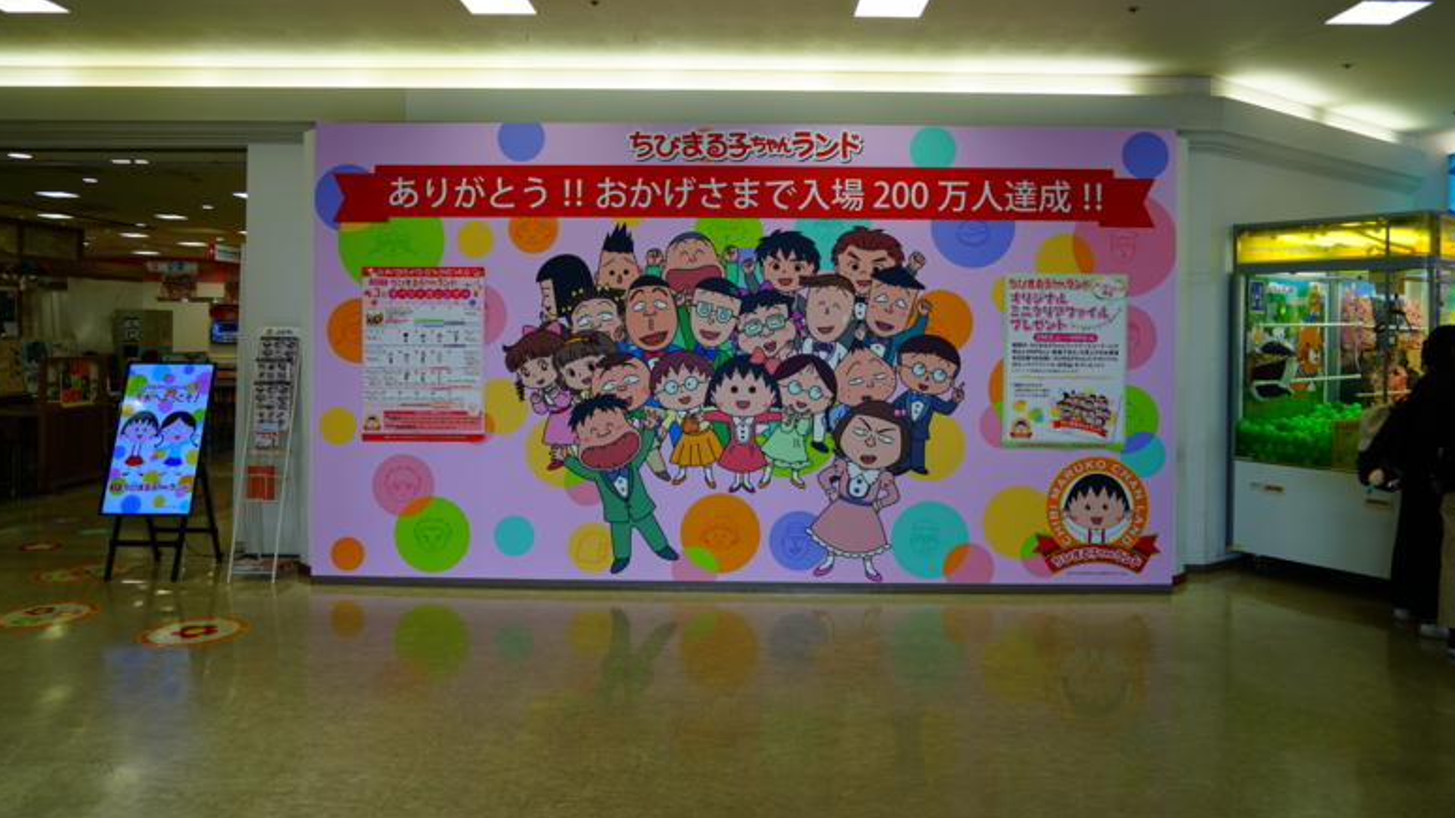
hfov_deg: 71.9
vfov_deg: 44.2
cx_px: 744
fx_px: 1003
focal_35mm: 26
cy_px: 333
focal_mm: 24
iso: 100
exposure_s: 1/60
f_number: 4
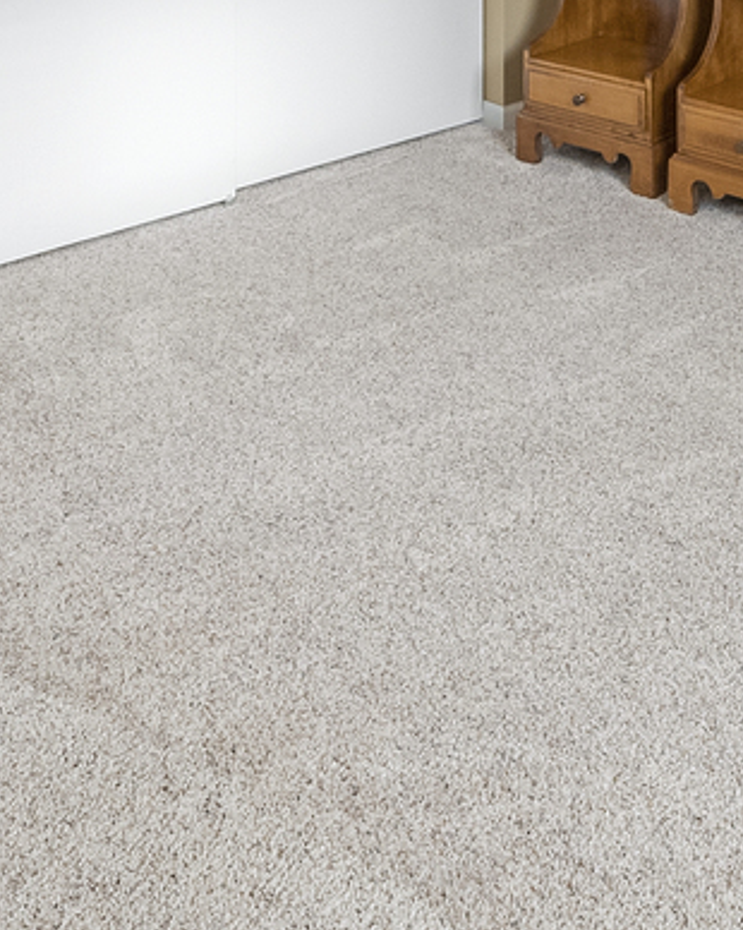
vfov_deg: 31.1
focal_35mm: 47
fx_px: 1293
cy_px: -271
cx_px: 472
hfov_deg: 31.9
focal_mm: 12
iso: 1000
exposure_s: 1/13
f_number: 8
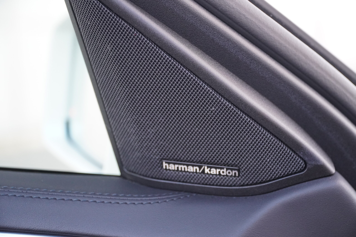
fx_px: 712
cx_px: 178
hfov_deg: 28.1
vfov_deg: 18.9
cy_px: 118
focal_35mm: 72
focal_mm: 48
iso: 2000
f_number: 4
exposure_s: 1/160
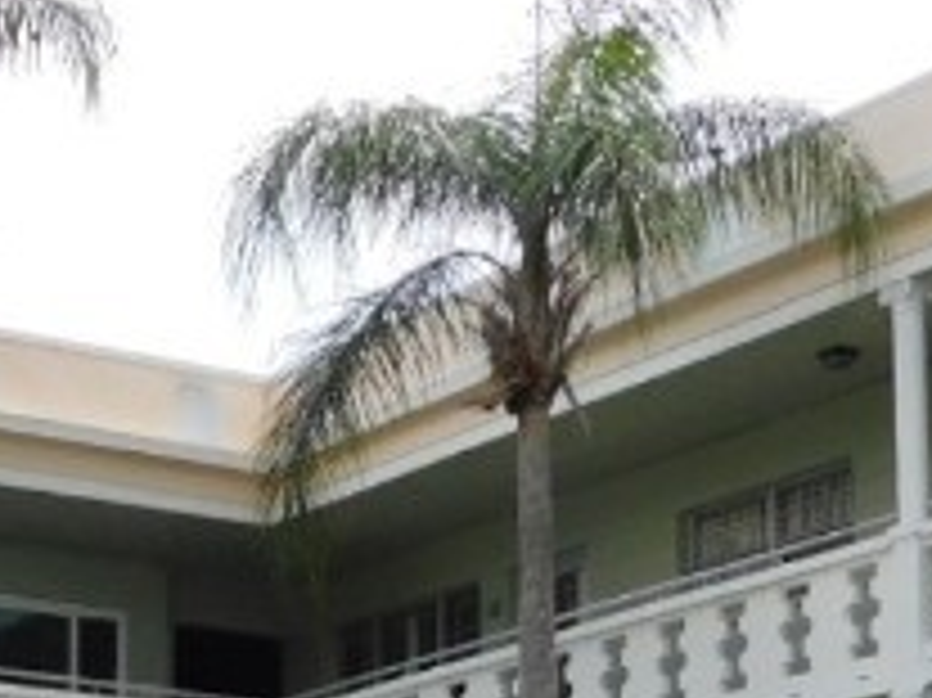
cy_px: 1157
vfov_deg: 12.2
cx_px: -230
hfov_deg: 16.5
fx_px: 3068
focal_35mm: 114
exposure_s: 1/1000
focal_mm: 4
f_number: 3
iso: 125
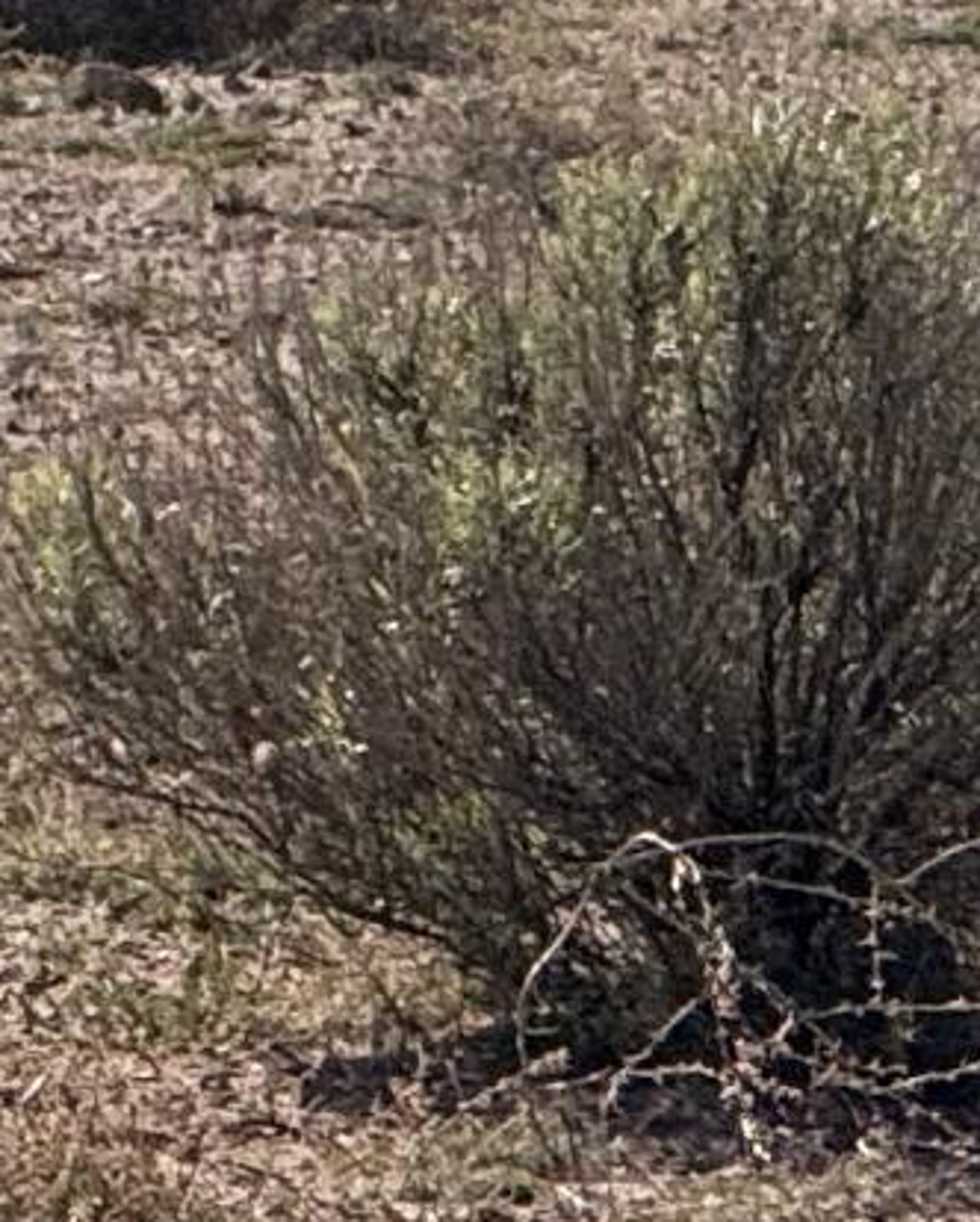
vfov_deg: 2.3
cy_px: -30
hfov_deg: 1.8
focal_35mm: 848
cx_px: 3569
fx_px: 30699
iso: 50
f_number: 2.8
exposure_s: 1/2817
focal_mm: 15.66
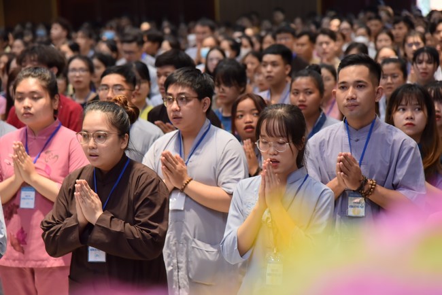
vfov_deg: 11.4
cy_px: 148
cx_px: 221
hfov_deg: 17.1
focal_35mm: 120
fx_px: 1474
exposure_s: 1/125
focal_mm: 120
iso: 1600
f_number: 4.5
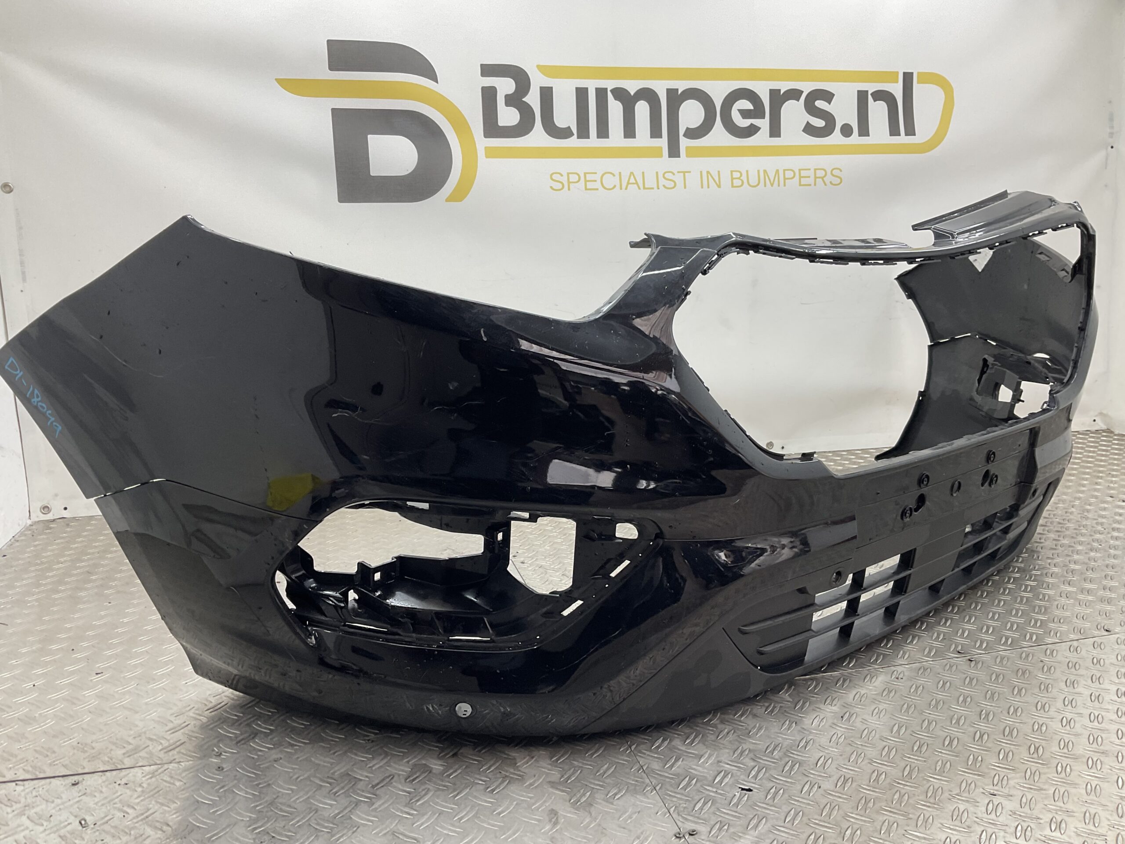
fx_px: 942
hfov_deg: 61.7
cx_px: 562
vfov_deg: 48.2
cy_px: 422
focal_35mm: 29
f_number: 1.8
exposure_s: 1/120
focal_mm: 3
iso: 32
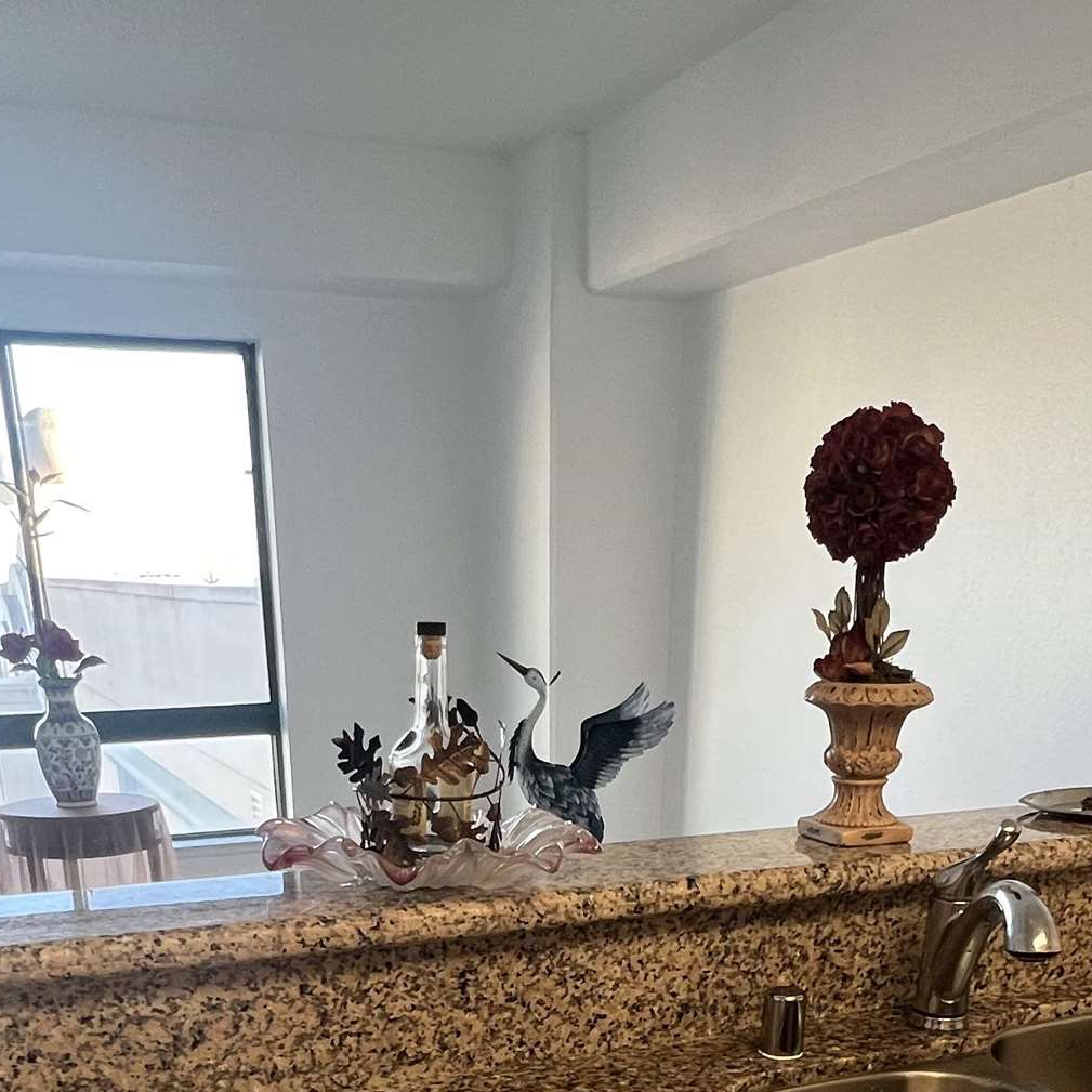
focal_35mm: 35
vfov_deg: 39.4
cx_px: 511
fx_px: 1249
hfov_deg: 47.2
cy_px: 1177
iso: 160
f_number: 1.8
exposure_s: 1/120
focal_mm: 1.57
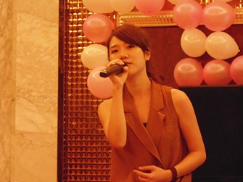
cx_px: 143
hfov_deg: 10.7
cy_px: 81
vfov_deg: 8.0
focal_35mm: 185
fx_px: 1298
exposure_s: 1/20
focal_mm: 27.8
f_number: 5.2
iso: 800
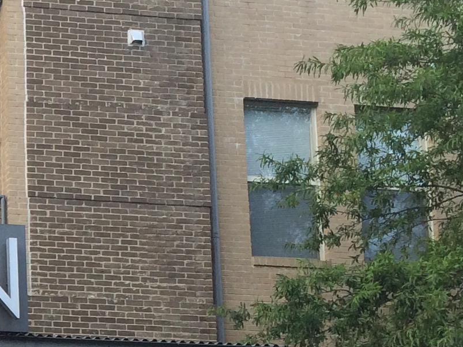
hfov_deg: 14.6
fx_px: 1632
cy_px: 352
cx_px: -300
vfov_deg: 12.0
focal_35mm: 122
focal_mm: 4.12
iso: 32
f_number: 2.2
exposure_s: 1/299
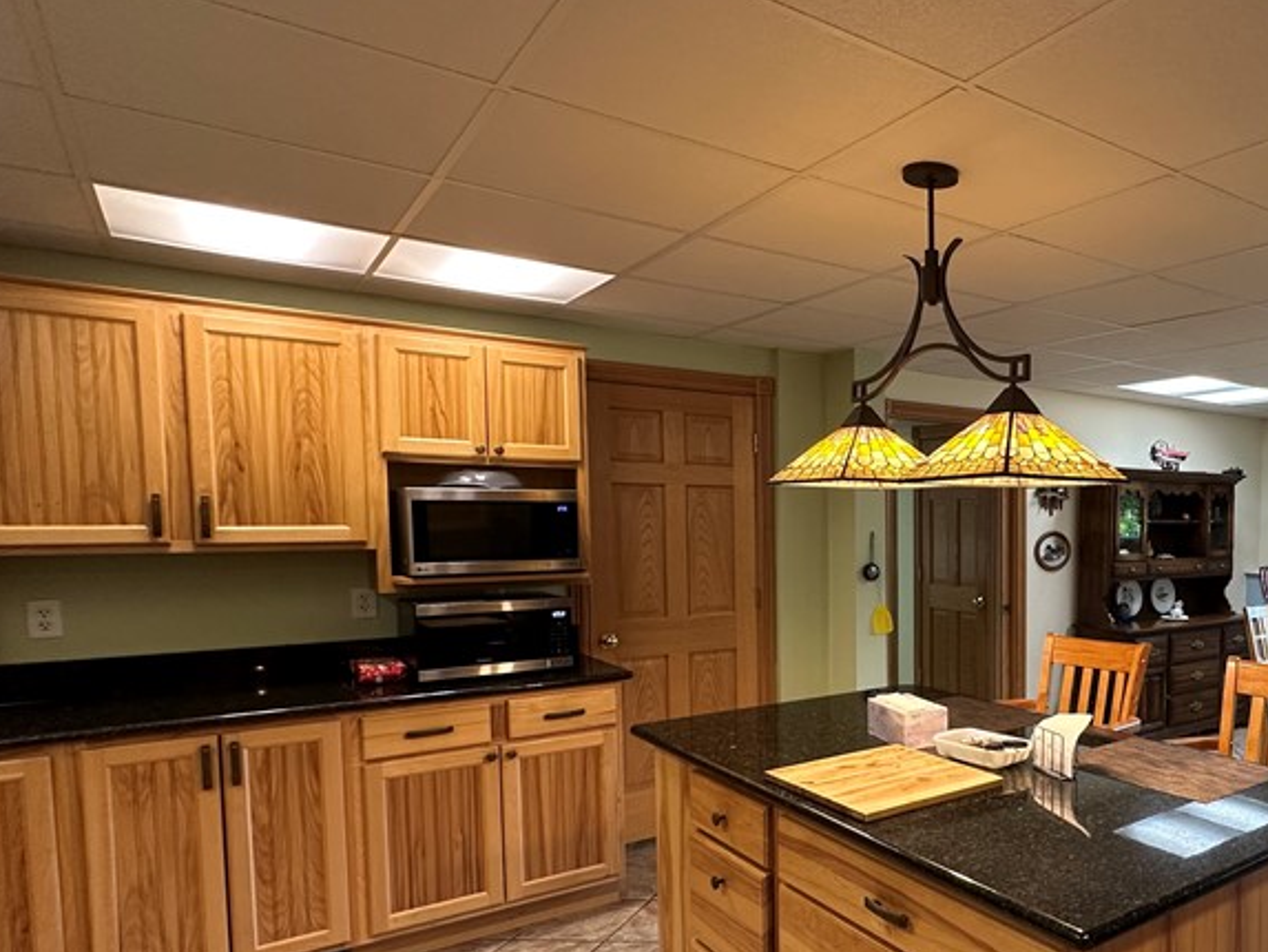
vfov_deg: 54.5
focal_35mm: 25
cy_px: 576
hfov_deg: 62.4
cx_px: 1047
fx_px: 916
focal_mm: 2.22
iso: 200
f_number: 2.2
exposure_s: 1/60
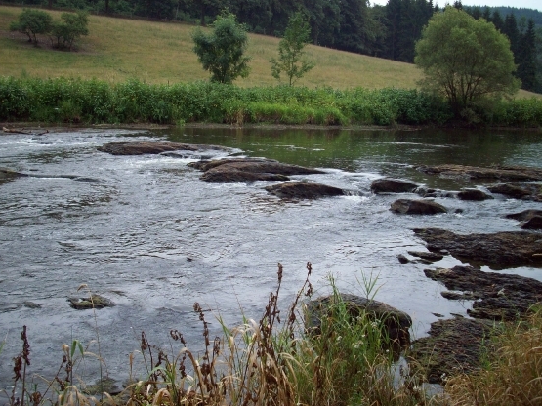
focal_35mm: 40
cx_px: 267
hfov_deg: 46.8
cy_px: 191
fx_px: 626
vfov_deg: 35.9
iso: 80
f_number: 2.8
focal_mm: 6.2
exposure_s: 1/298
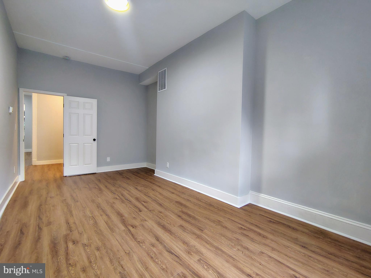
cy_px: 139
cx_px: 186
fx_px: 171
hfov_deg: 94.5
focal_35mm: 16
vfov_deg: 78.1
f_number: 2.2
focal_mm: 2.13
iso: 428
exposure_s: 1/24
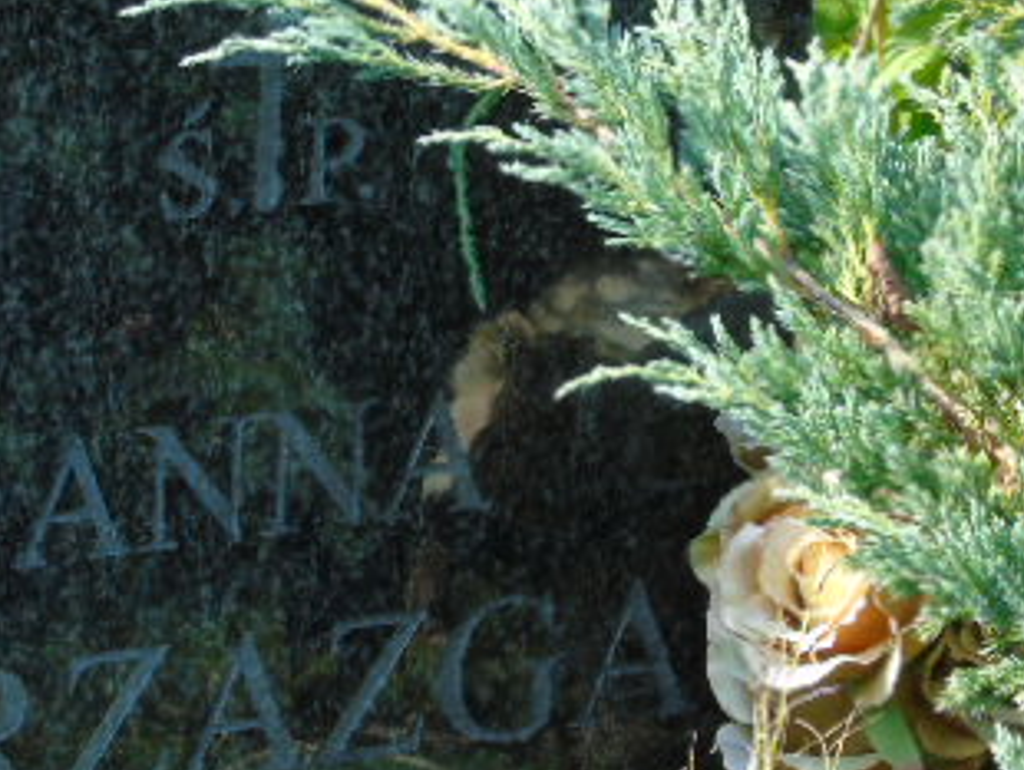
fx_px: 8674
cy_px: 542
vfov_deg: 5.1
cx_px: 416
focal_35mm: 293
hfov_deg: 6.8
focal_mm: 25
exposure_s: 1/125
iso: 100
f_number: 4.7
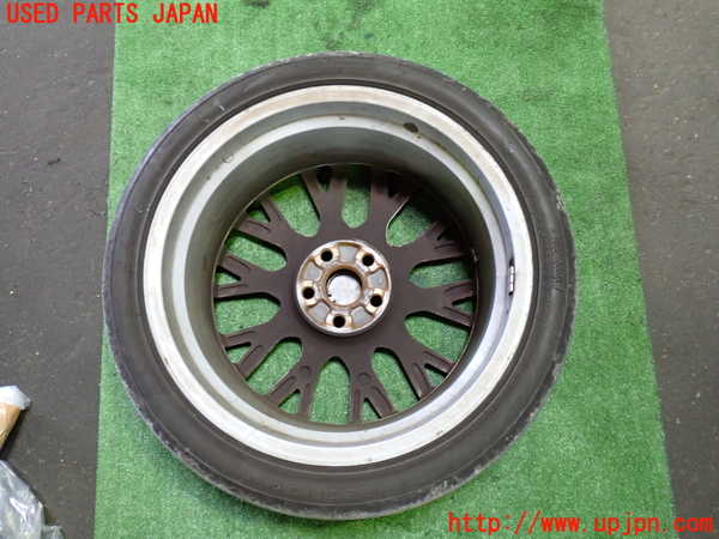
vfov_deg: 46.8
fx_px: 623
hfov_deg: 60.0
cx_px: 360
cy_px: 270
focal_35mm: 30
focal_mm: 5.4
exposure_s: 1/30
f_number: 2.3
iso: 320
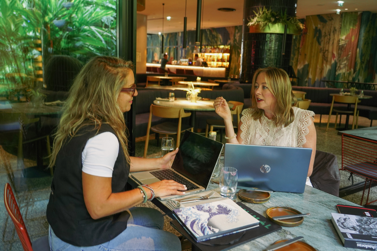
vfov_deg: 45.0
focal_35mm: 29
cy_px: 126
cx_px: 188
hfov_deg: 63.7
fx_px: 304
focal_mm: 29
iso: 1600
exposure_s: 1/80
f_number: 4
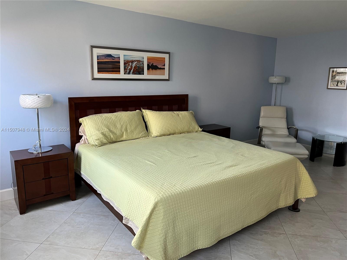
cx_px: 174
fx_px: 261
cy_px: 130
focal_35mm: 26
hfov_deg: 67.3
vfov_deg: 53.1
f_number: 1.5
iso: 125
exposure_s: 1/60
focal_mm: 5.7
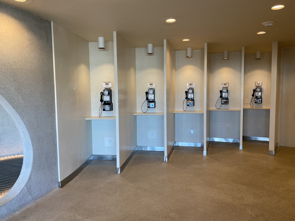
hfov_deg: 67.3
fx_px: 222
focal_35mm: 26
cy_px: 110
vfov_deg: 53.1
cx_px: 148
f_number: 1.8
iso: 125
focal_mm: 4.25
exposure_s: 1/120
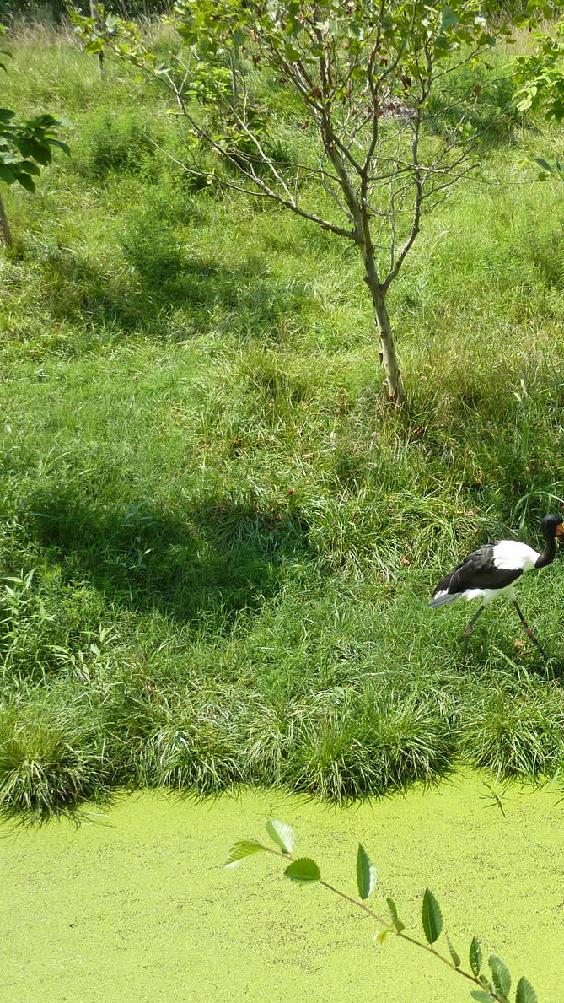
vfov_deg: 46.4
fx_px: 1170
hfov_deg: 26.0
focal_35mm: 44
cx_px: 530
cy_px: 505
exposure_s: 1/500
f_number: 3.4
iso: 100
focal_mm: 5
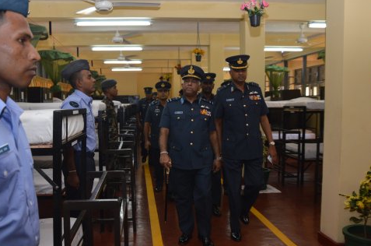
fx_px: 408
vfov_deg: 33.5
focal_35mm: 40
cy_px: 139
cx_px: 166
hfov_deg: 48.9
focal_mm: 21
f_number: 3.8
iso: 560
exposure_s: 1/60
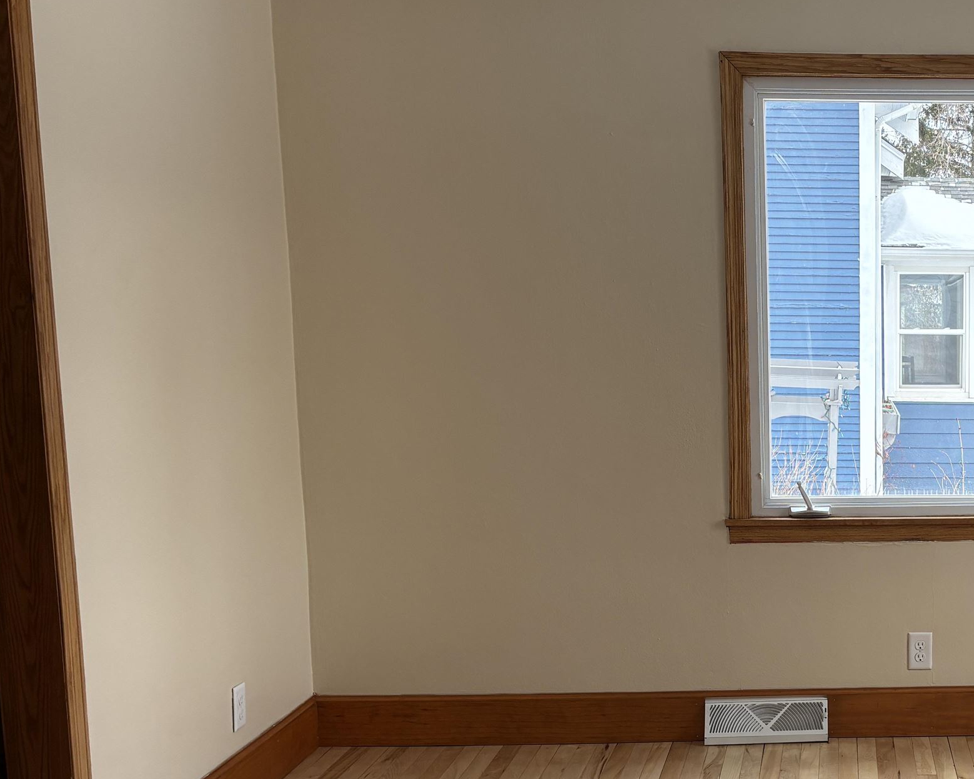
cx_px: 931
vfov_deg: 30.0
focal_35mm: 50
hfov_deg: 34.6
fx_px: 1441
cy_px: 523
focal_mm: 5.96
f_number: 1.6
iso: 64
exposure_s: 1/121
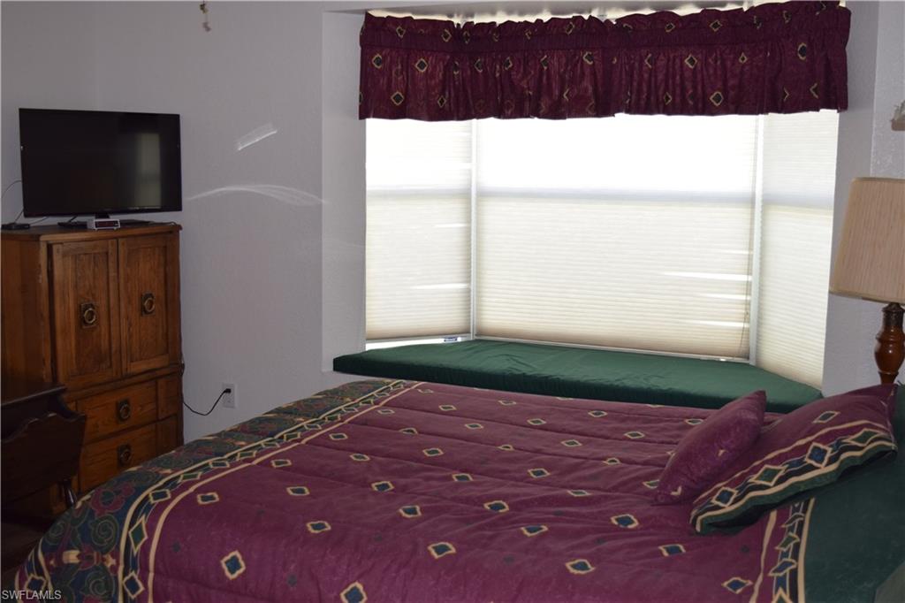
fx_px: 980
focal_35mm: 39
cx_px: 452
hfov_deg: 49.6
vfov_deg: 34.2
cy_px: 302
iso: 800
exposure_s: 1/100
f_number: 5
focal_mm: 26
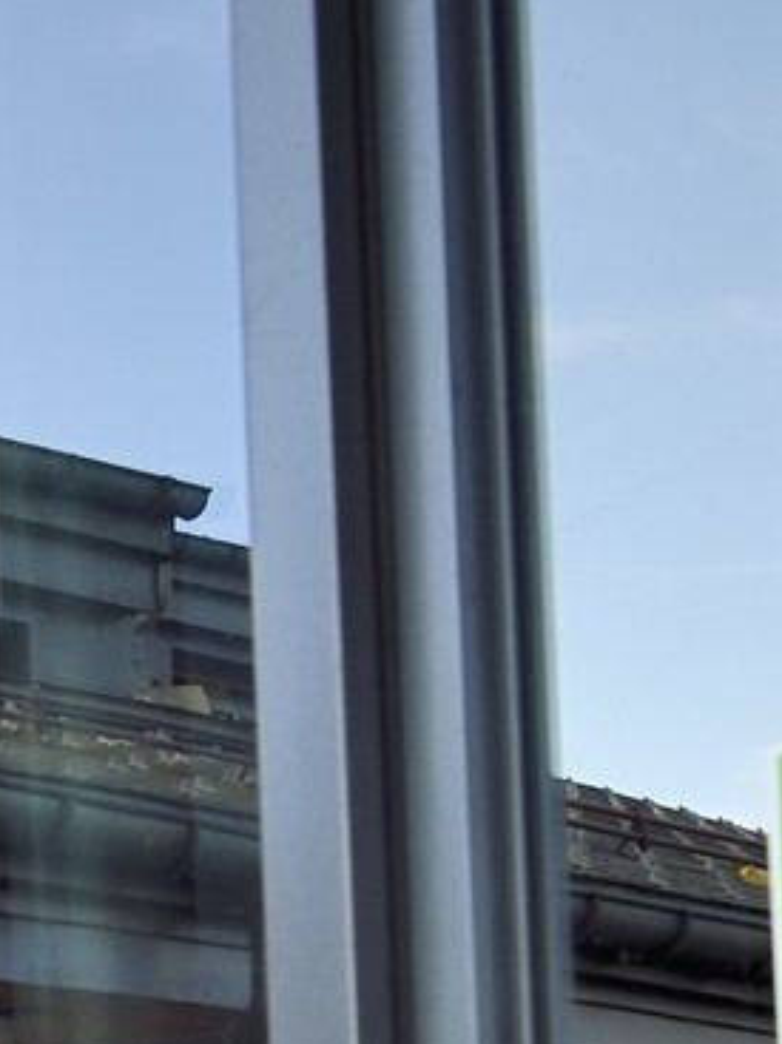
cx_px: -1348
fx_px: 4039
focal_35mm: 134
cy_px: 1391
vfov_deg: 14.1
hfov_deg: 9.3
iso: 200
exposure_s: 1/60
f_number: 9
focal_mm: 32
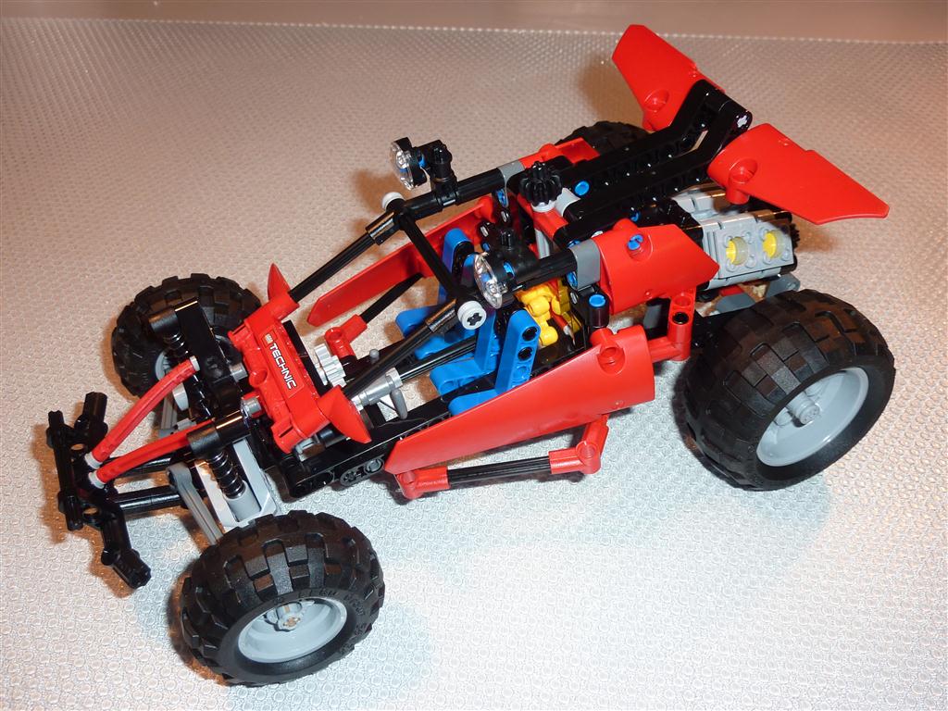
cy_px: 356
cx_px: 474
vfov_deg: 44.2
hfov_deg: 56.8
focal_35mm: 32
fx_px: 876
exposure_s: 1/30
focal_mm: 5.3
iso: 100
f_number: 3.5
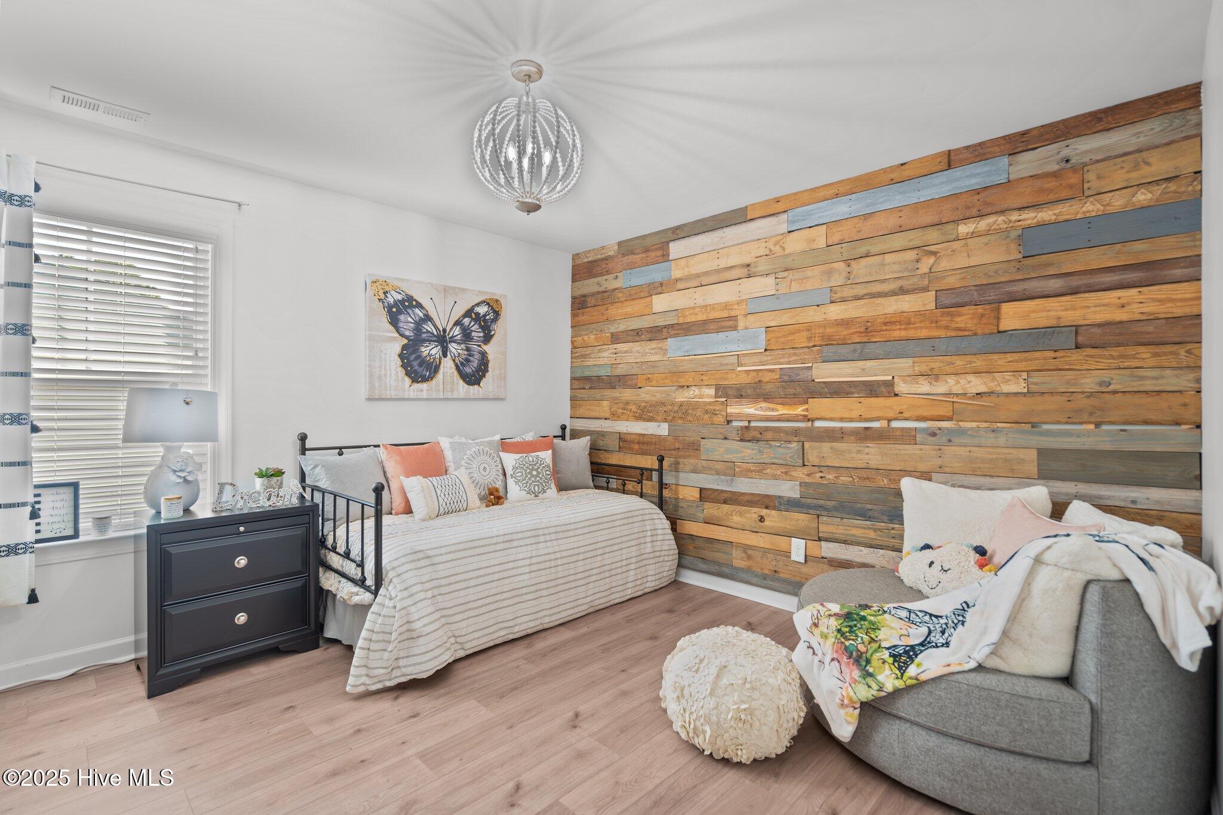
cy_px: 408
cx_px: 612
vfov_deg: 73.7
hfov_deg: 96.7
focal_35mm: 16
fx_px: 543
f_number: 4
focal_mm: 16
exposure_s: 1/6
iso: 320
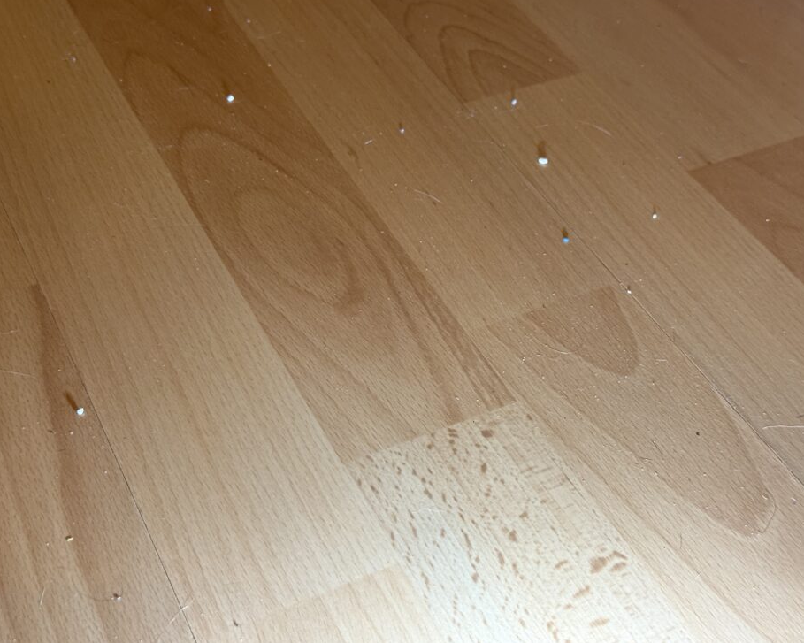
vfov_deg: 29.7
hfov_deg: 36.7
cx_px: 390
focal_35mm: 51
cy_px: 318
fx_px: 1213
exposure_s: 1/50
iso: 160
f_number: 1.78
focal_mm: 6.76
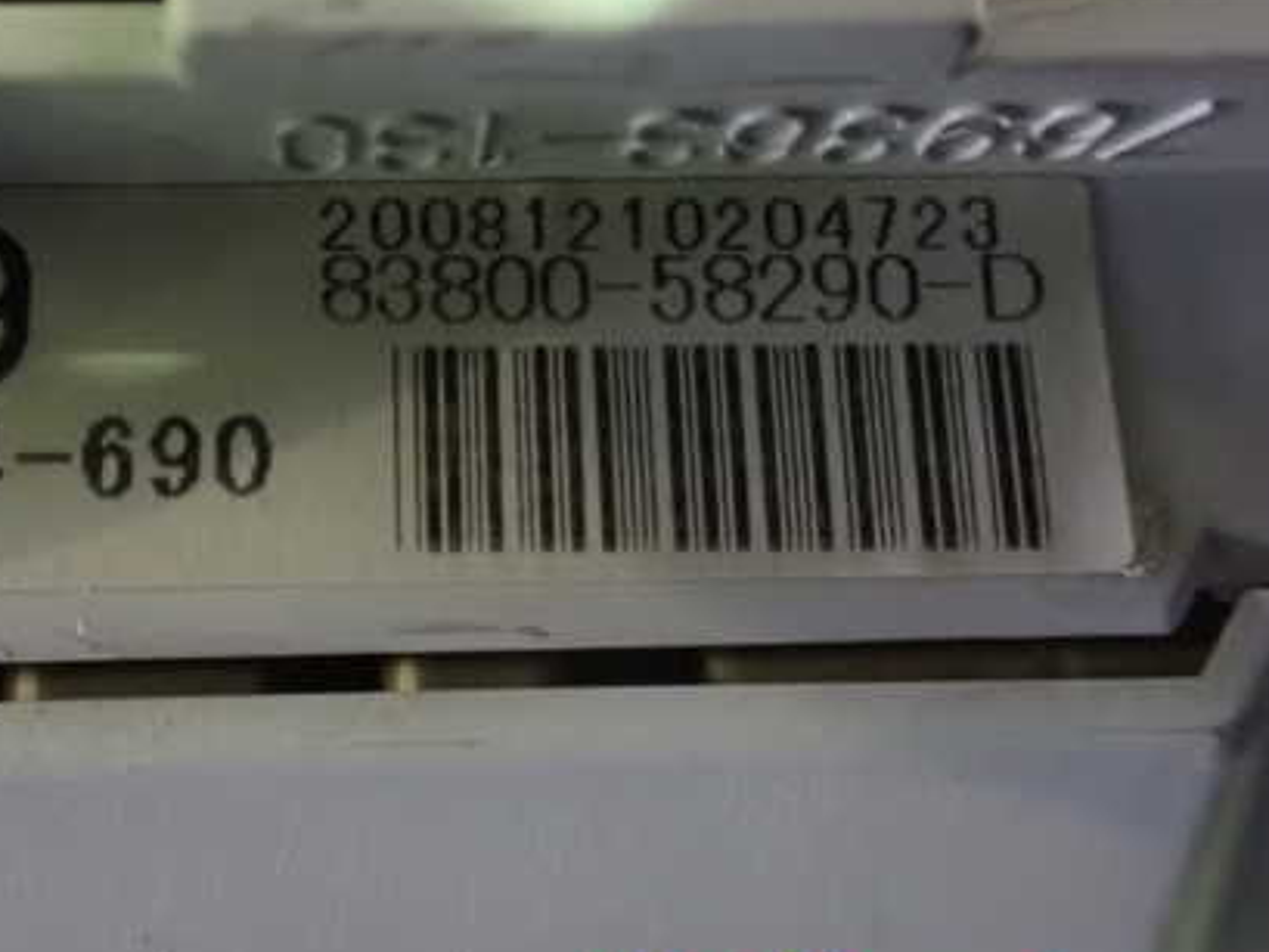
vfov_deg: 32.7
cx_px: 363
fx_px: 1613
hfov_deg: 42.0
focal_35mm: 44
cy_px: 332
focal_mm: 5.4
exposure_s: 1/30
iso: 1600
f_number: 2.3
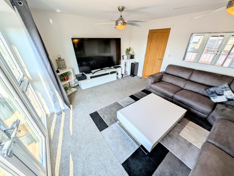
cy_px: 88
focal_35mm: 12
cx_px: 117
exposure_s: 1/428
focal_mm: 2.23
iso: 30
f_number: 1.95
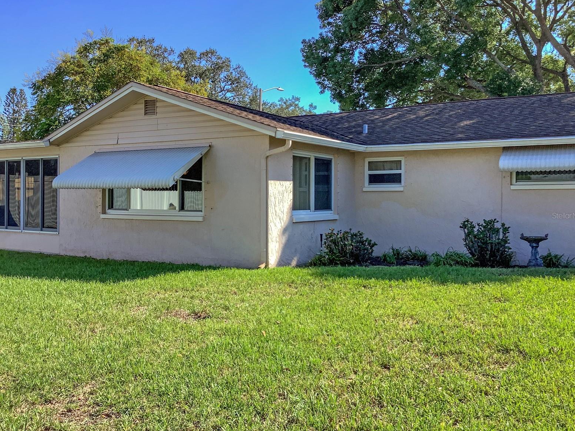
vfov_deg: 44.2
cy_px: 215
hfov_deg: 56.8
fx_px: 532
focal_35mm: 32
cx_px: 290
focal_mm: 3.3
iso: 25
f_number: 2.4
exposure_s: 1/519
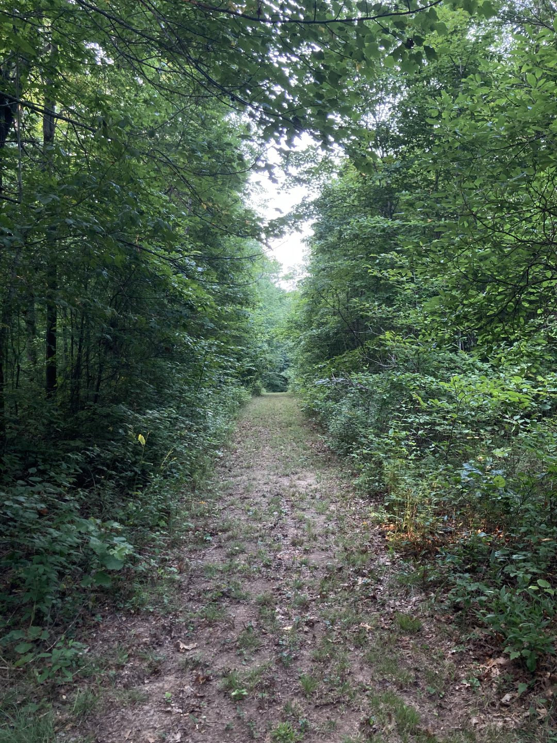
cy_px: 372
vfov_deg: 63.4
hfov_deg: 49.7
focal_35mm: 28
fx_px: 601
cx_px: 278
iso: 80
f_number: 1.8
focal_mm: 4
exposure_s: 1/121
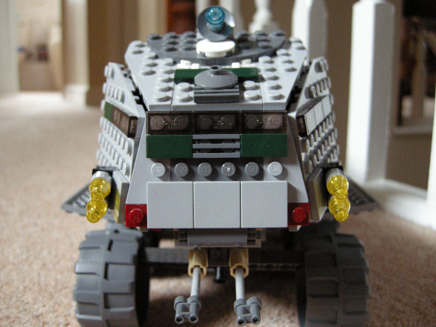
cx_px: 218
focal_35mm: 36
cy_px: 167
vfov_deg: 39.6
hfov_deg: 51.4
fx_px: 453
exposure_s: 1/20
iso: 400
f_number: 2.7
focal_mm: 7.5
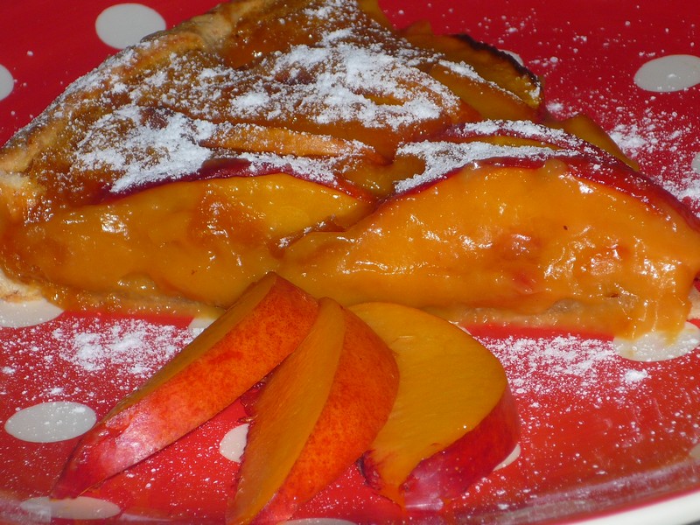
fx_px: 3033
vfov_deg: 9.9
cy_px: 262
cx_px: 350
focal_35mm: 150
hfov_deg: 13.2
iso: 100
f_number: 5.8
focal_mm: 18.6
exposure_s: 1/60
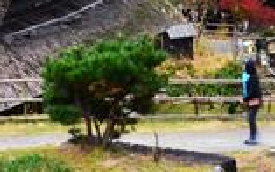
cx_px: 335
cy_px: -167
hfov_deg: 14.4
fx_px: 1049
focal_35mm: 140
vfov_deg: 8.8
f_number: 5.6
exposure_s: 1/10
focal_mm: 18
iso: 320
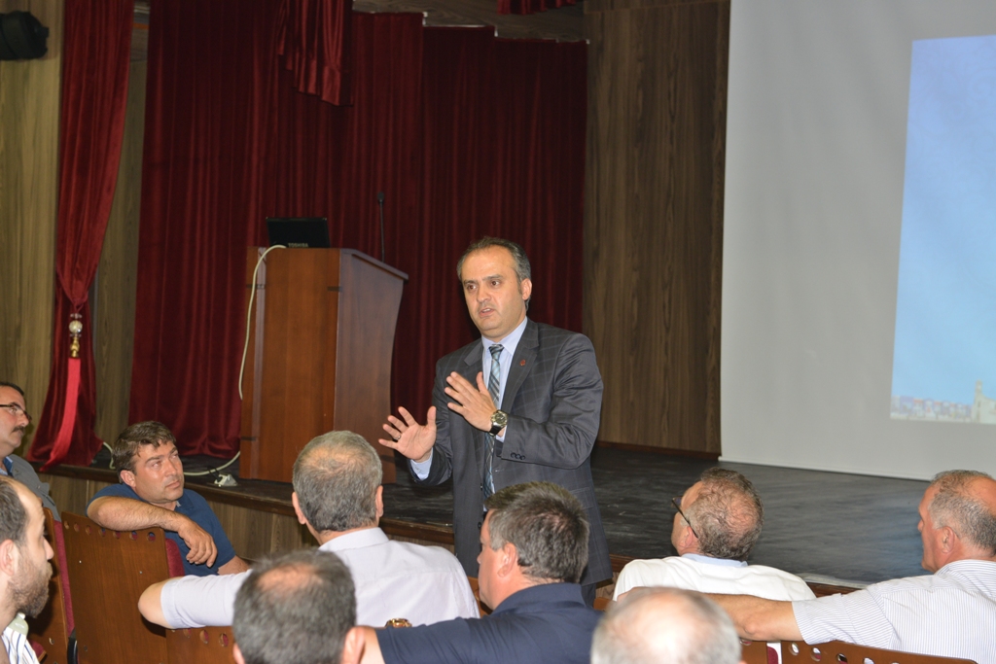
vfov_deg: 19.5
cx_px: 498
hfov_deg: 28.8
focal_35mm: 70
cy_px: 332
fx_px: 1937
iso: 1000
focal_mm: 70
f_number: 5
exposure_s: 1/60
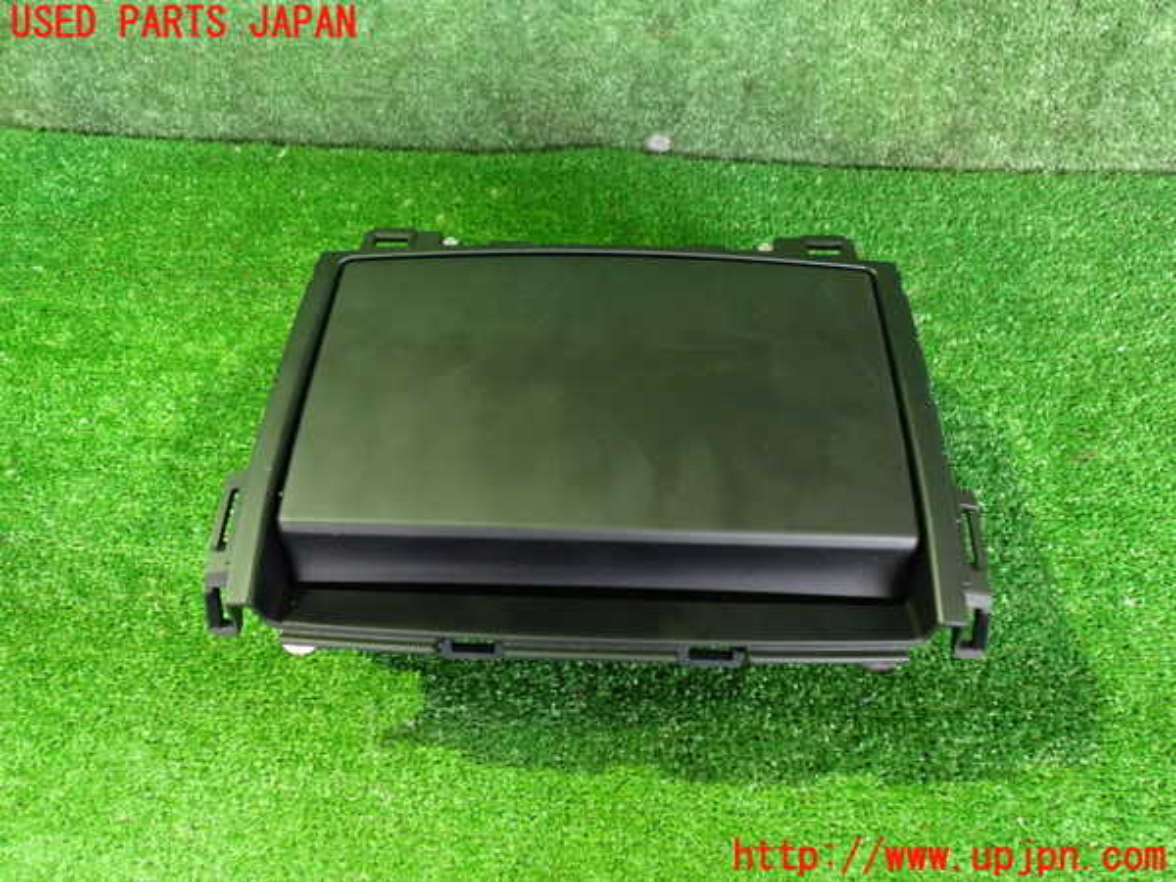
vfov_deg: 46.8
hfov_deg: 60.0
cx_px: 588
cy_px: 441
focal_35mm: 30
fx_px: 1019
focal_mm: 5.4
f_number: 2.3
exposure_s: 1/15
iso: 800
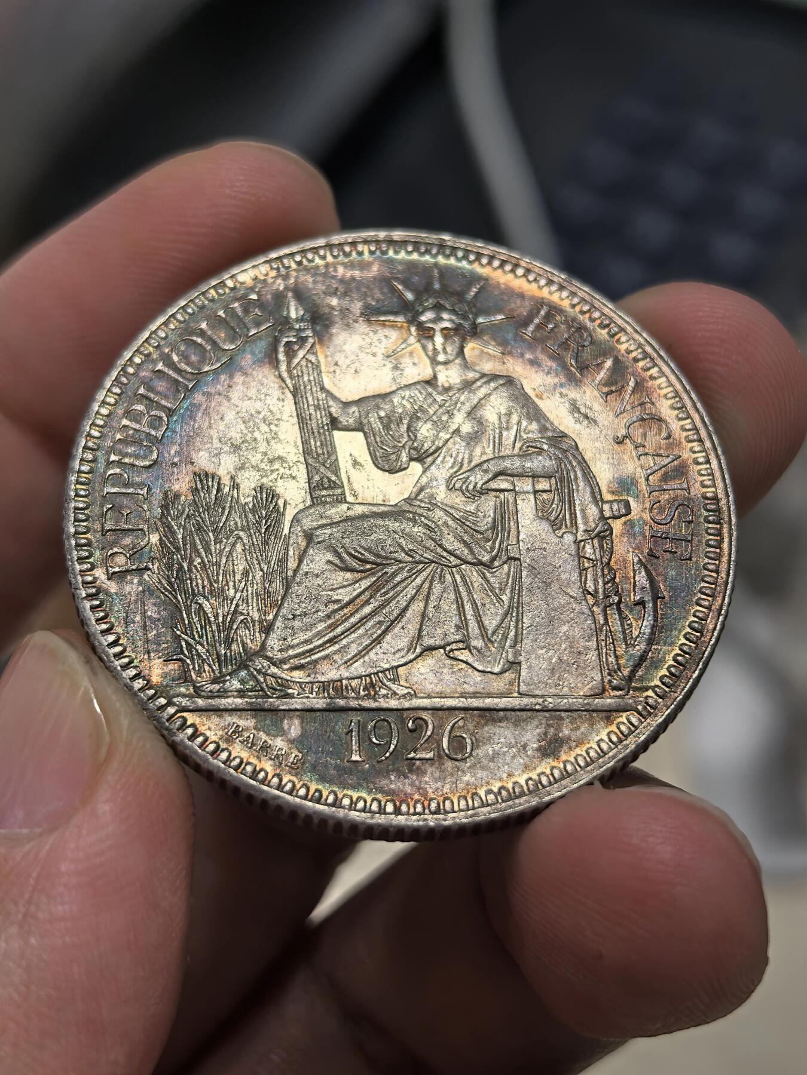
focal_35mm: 54
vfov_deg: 35.5
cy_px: 538
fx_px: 1679
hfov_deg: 27.0
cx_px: 404
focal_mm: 6.98
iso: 50
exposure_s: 1/100
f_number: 2
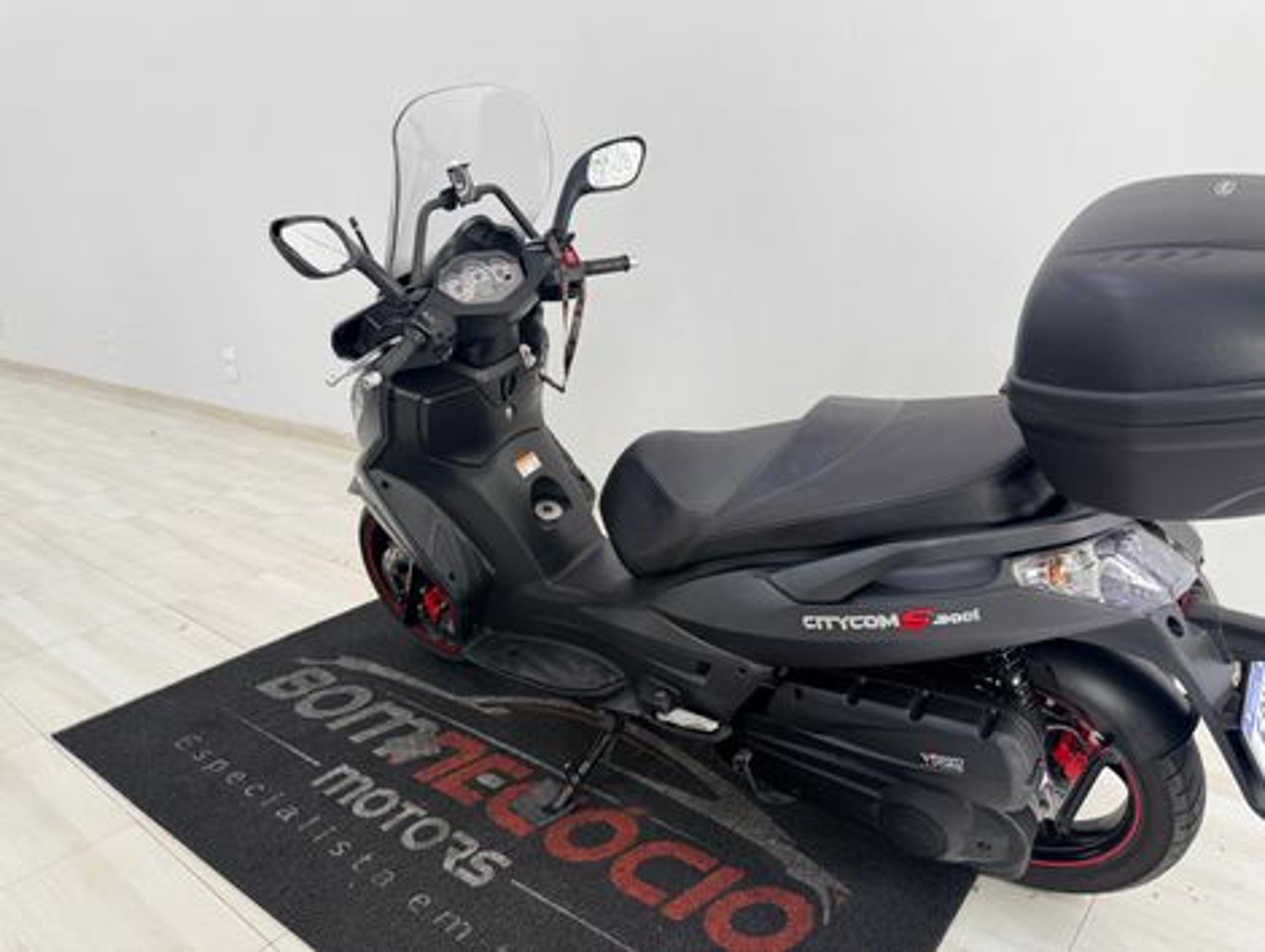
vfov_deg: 56.9
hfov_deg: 71.5
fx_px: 878
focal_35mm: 24
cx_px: 632
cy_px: 476
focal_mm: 6.76
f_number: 1.78
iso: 125
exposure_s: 1/120
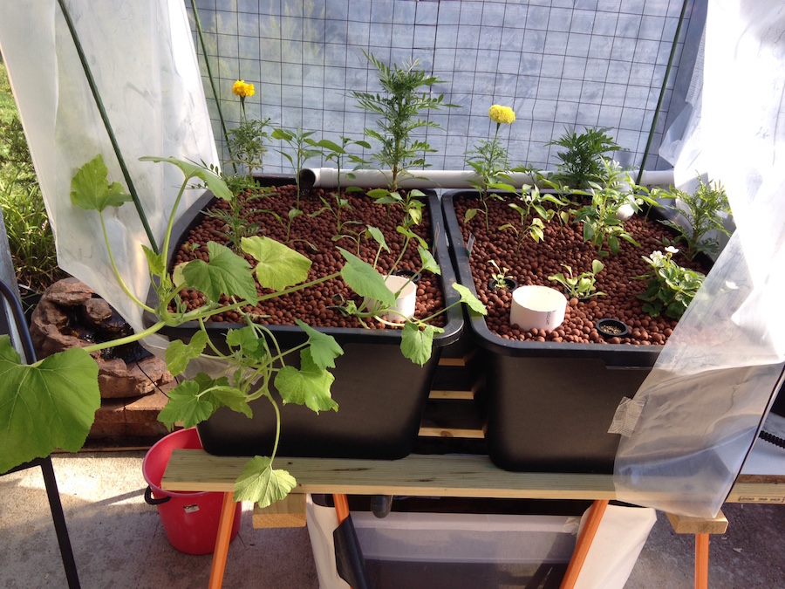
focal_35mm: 33
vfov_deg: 42.9
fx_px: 748
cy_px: 294
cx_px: 392
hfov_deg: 55.4
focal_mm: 4.12
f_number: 2.4
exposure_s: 1/196
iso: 50
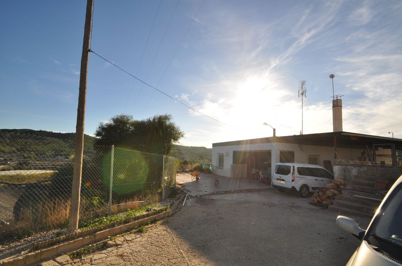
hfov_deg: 100.5
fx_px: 167
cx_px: 201
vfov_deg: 77.0
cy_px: 133
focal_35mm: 15
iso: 200
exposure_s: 1/200
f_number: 14
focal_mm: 10
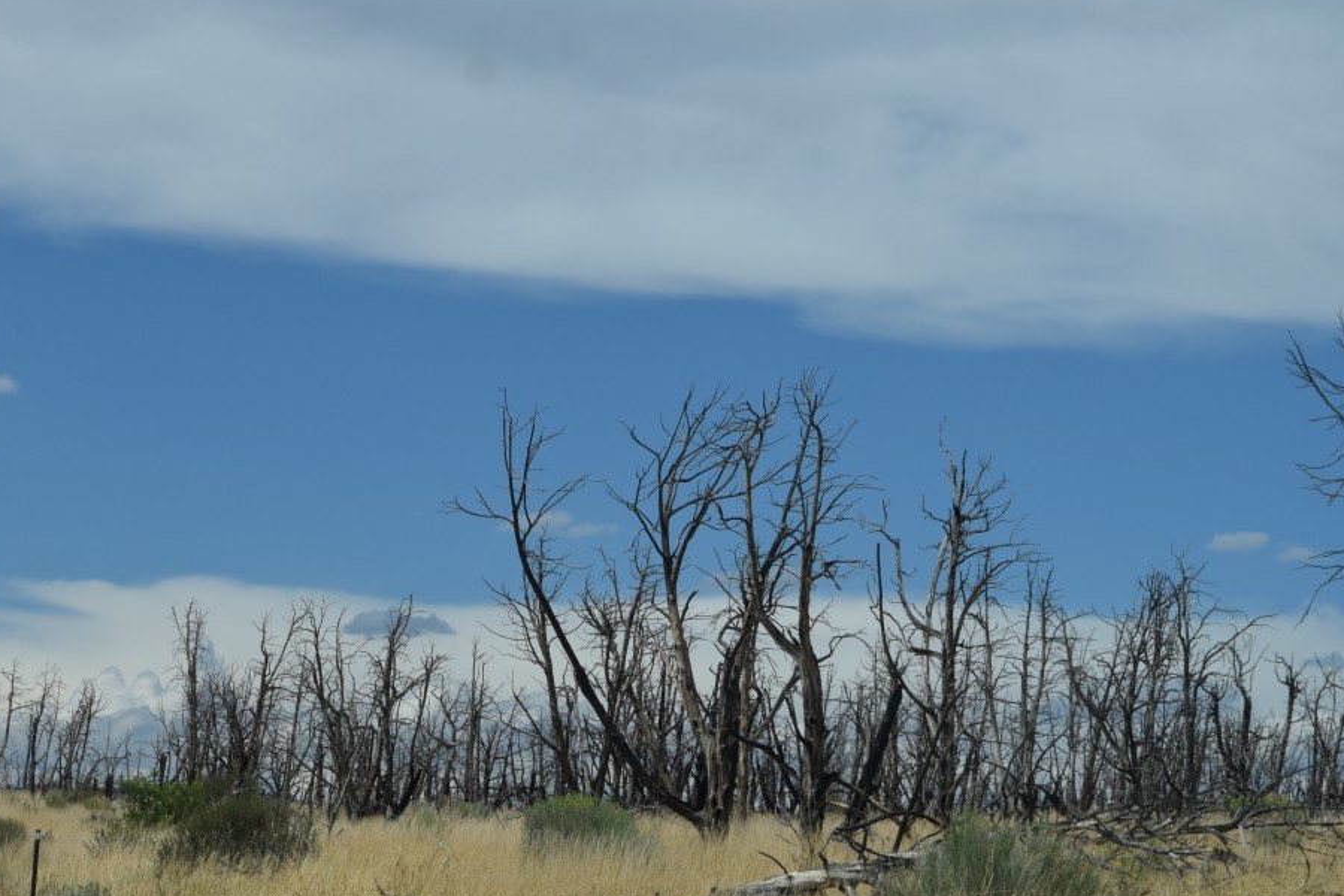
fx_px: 4620
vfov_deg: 11.1
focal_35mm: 124
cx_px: 369
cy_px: 415
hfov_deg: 16.5
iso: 200
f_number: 11
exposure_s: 1/500
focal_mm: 55
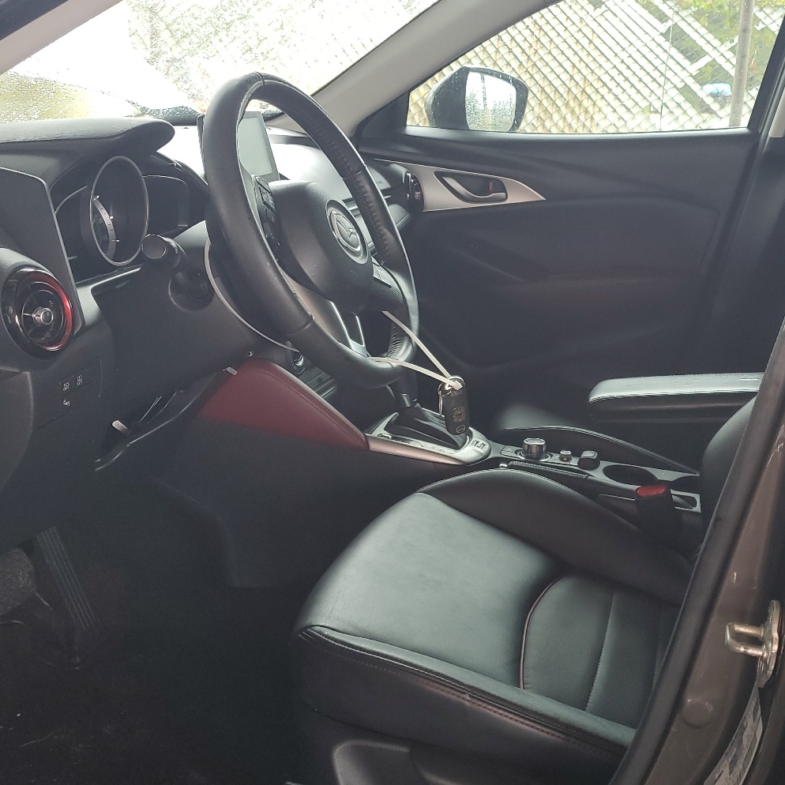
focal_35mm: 37
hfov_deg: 44.5
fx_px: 949
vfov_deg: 44.9
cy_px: 371
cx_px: 495
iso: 60
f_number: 1.5
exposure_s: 1/60.2
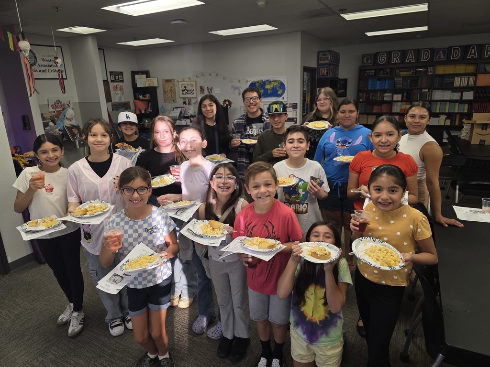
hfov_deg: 73.9
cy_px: 184
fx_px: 326
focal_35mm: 23
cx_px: 245
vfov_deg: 58.9
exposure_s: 1/100
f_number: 1.7
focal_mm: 6.3
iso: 100
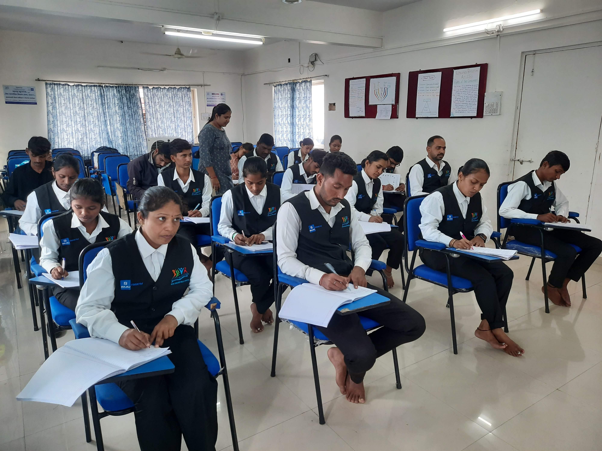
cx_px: 301
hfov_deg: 69.4
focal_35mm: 25
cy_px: 226
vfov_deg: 54.9
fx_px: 435
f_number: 2
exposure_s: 1/50
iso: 200
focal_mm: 4.6
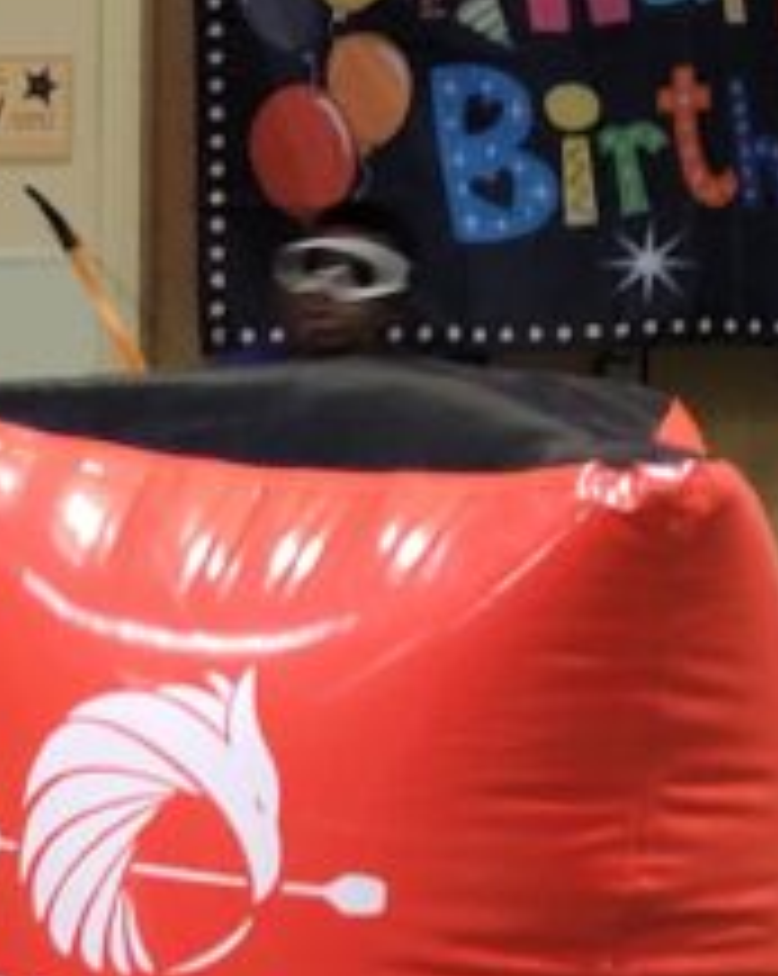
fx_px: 2596
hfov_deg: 14.8
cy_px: 711
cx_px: -648
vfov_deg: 21.1
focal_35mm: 90
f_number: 1.8
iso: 200
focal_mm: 5.4
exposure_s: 1/40
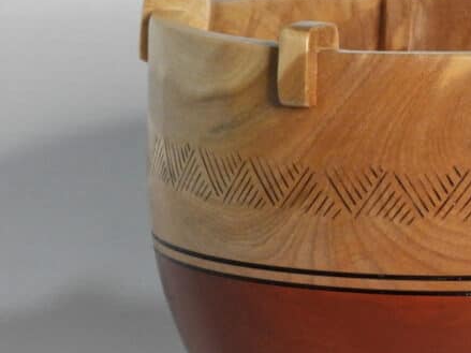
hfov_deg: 6.3
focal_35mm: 315
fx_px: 4285
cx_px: 532
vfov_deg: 4.7
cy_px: 225
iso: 640
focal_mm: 24.2
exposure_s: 1/60
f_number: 5
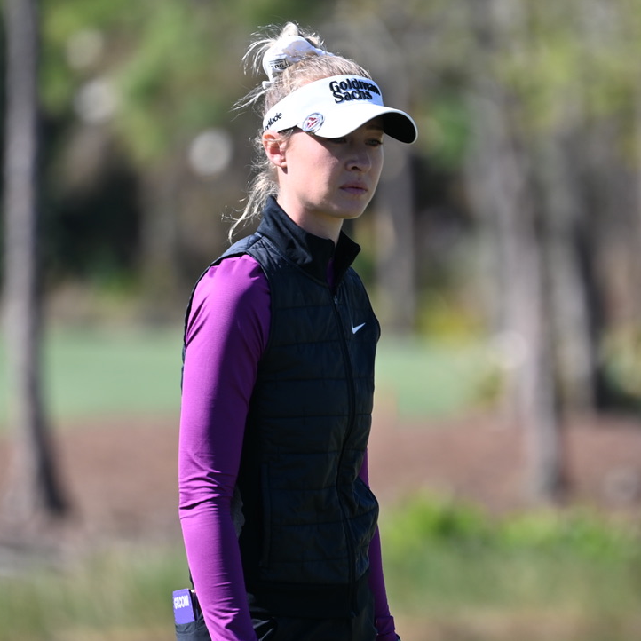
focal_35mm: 767
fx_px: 16069
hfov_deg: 2.3
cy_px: 320
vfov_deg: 2.3
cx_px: 385
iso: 220
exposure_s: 1/640
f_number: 5.6
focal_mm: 400
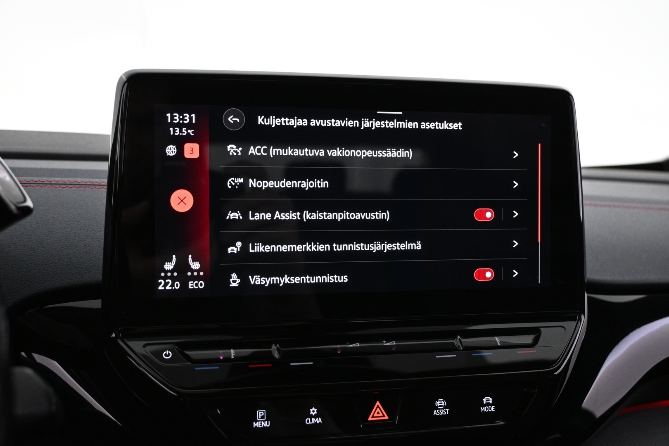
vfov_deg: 36.9
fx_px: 669
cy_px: 223
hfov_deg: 53.1
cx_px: 334
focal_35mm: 36
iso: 1600
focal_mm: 24
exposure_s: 1/30
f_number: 4.2
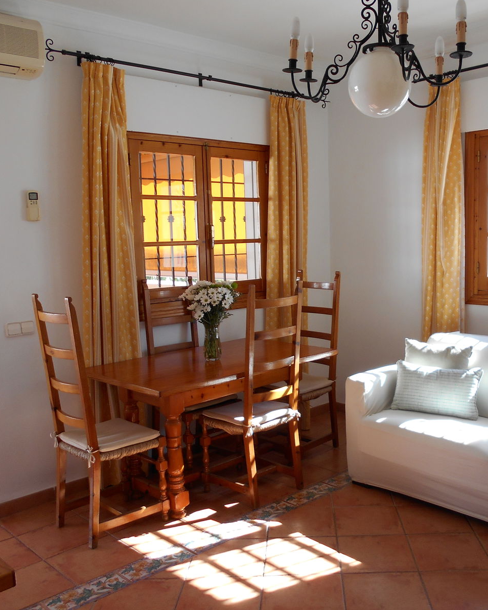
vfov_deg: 52.8
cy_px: 304
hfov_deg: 43.0
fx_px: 614
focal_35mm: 34
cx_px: 308
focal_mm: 4.6
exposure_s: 1/80
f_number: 3.2
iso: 80
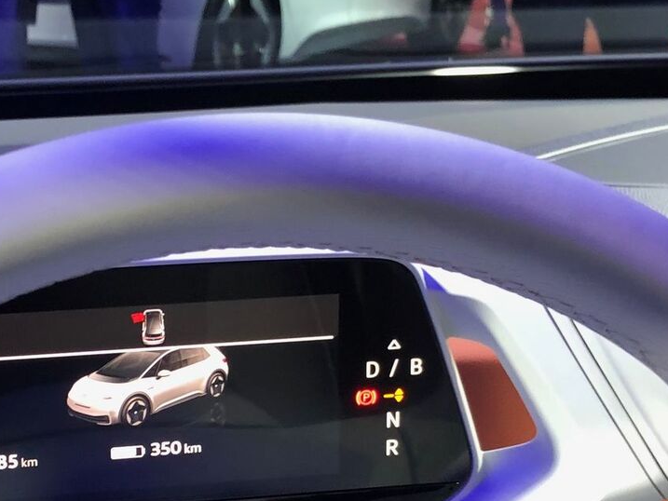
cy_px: 399
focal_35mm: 75
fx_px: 1448
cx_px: 166
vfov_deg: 19.5
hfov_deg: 25.7
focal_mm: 4
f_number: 1.8
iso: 40
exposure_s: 1/21
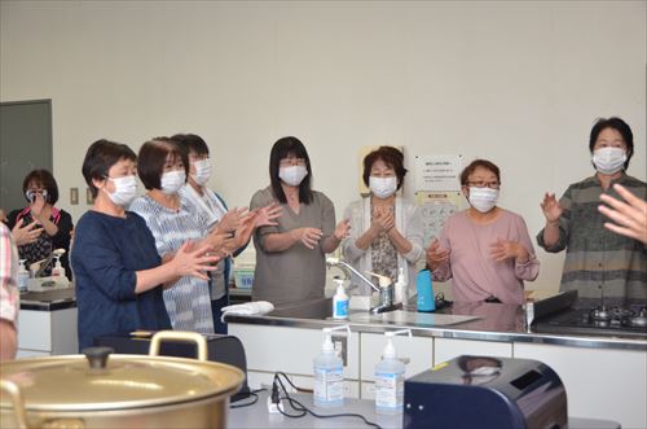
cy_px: 214
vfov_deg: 25.6
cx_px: 324
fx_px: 941
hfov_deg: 37.9
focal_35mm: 52
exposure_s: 1/250
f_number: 4.5
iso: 1250
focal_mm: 35
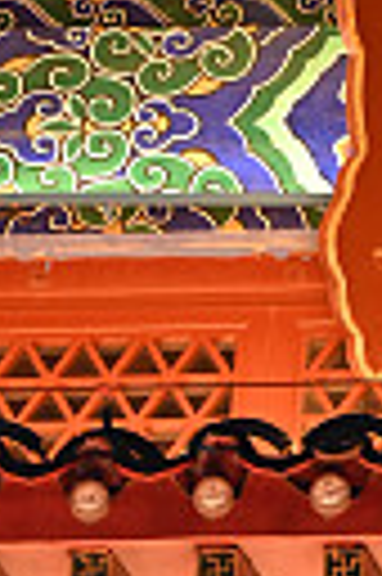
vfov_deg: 2.8
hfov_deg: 1.8
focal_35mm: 750
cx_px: 694
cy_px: -50
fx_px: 11969
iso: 450
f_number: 4
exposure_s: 1/15
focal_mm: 120
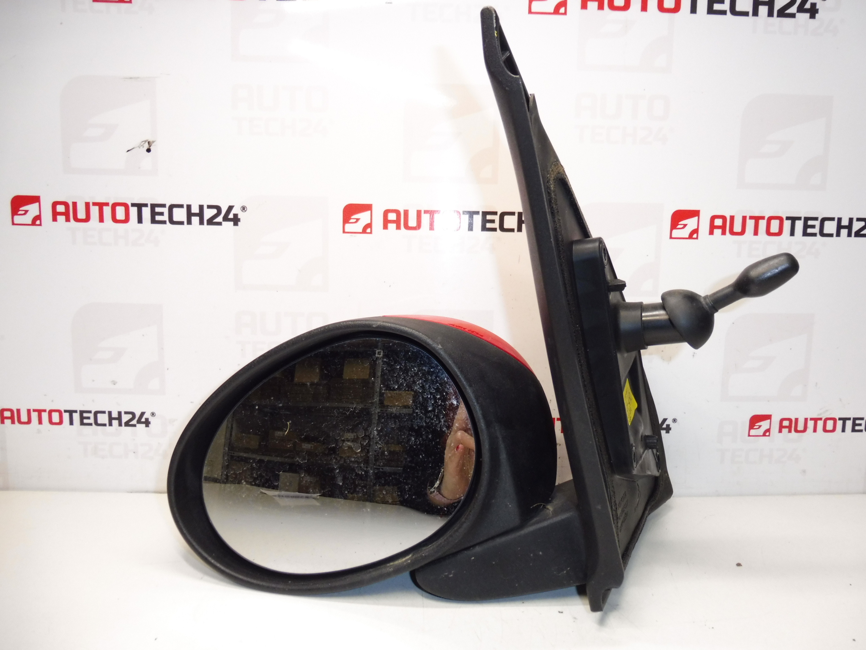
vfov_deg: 56.8
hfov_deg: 71.6
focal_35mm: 24
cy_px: 325
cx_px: 433
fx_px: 600
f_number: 3.5
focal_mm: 4.3
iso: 200
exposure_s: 1/80
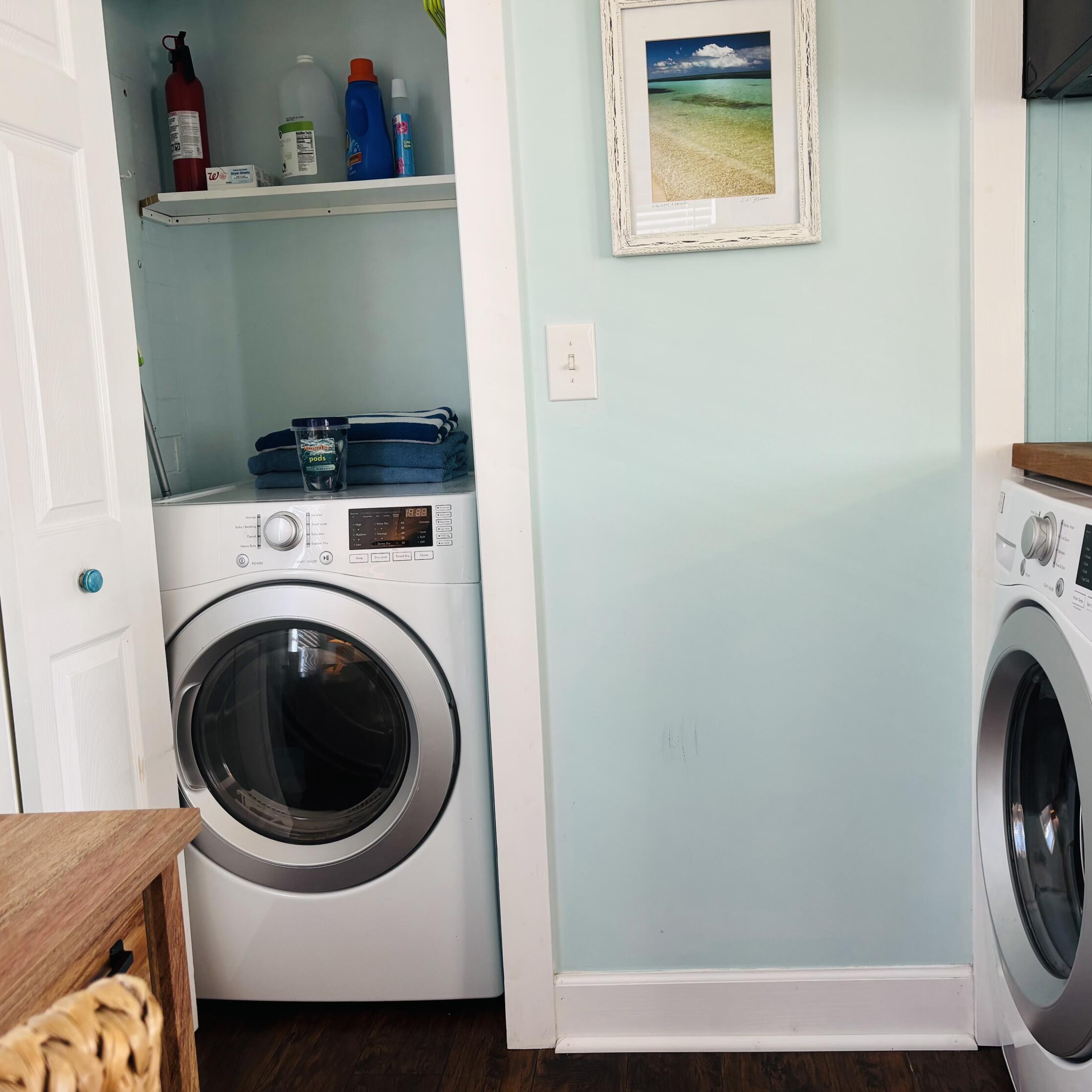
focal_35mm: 31
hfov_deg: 52.5
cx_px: 582
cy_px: 545
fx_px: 1106
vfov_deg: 52.5
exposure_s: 1/60
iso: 80
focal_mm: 5.96
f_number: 1.6
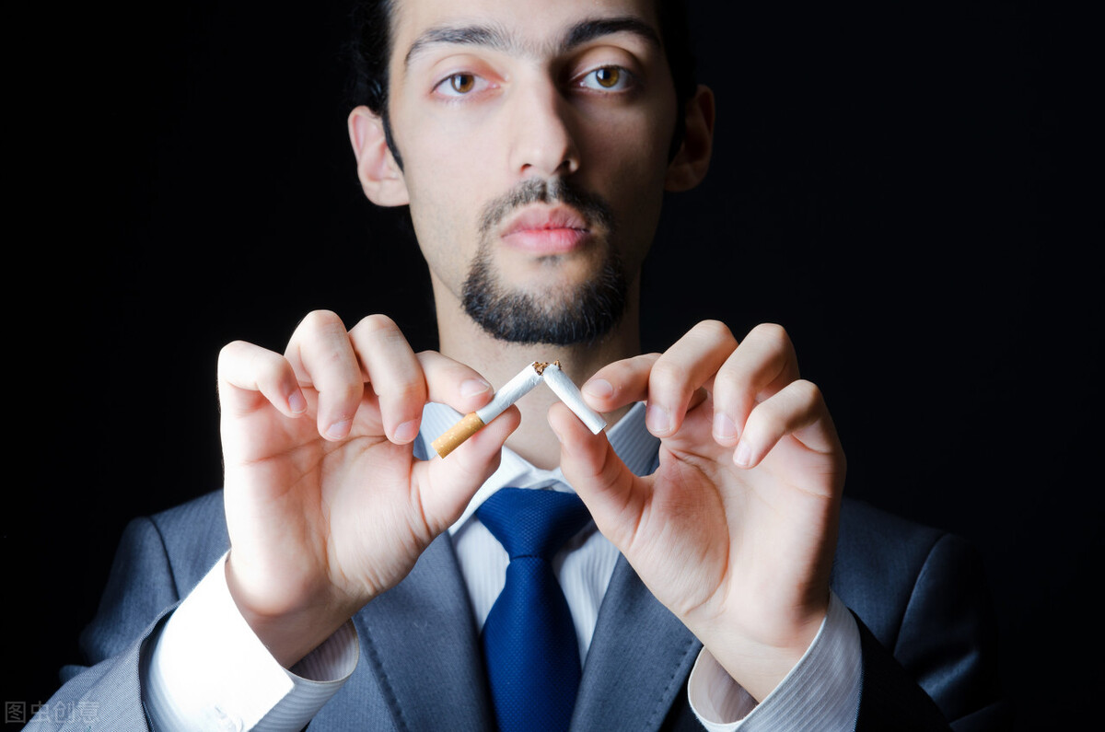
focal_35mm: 105
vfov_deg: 13.0
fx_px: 3216
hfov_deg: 19.5
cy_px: 366
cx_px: 552
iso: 100
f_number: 13
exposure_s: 1/200
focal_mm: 70
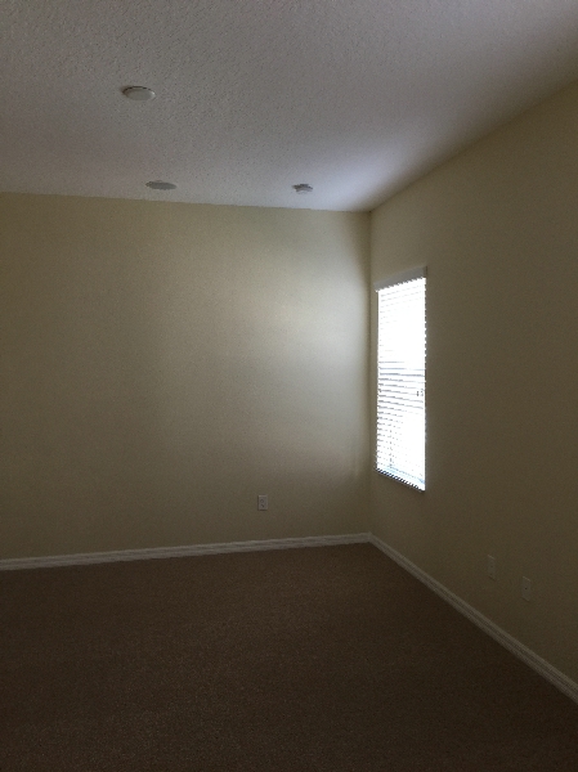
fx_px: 647
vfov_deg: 61.7
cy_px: 386
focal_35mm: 29
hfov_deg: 48.2
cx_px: 289
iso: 32
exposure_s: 1/15
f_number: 2.2
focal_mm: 4.15
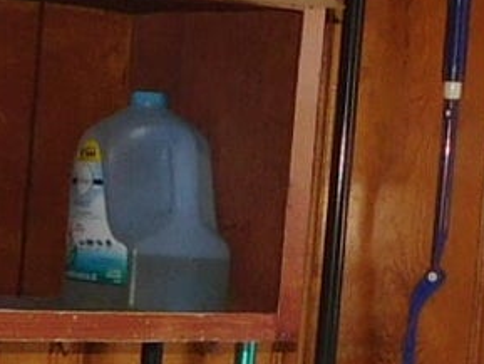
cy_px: 377
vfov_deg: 8.3
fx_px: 2476
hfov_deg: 10.9
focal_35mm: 177
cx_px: -150
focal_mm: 4.1
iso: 200
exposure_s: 1/30
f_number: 3
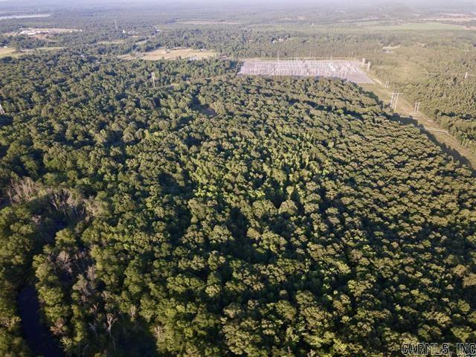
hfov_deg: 71.6
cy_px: 178
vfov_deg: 56.8
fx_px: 330
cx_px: 238
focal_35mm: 24
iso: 570
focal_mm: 4.5
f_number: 2.8
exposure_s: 1/13
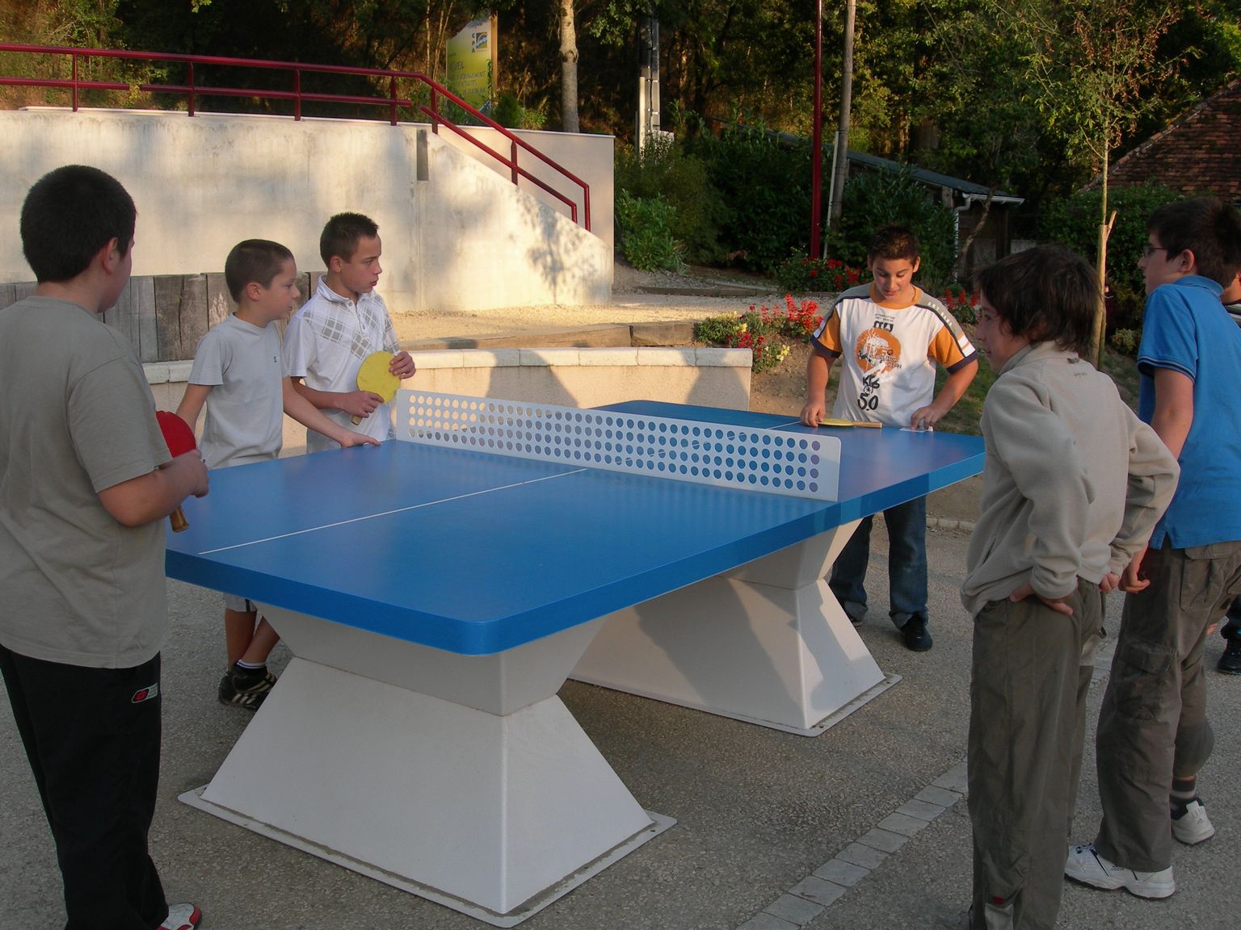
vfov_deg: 37.7
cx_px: 620
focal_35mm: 38
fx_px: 1362
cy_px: 465
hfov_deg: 49.0
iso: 50
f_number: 4.8
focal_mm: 7.8
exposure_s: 1/150
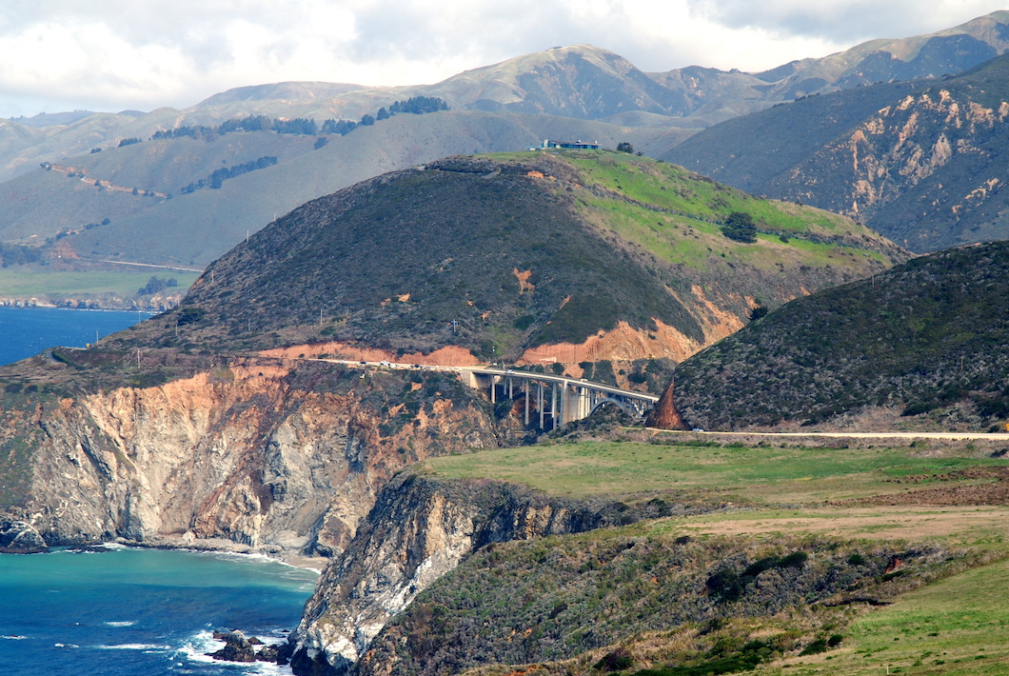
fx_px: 3301
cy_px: 378
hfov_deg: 17.4
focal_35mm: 118
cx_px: 520
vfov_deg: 11.7
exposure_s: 1/100
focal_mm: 65
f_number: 9
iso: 200
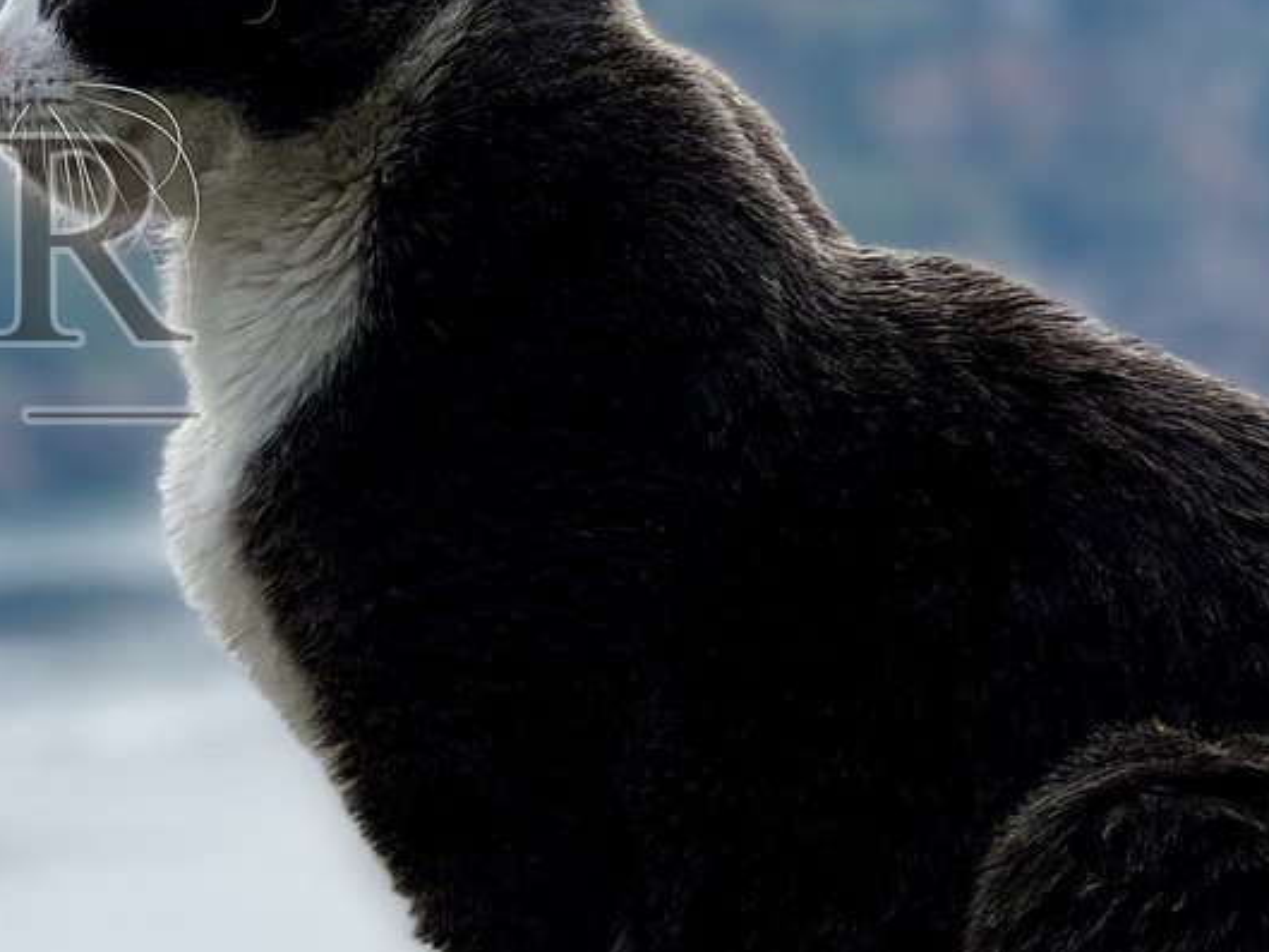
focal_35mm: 233
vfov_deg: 6.4
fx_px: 8544
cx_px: -199
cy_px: 297
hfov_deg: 8.4
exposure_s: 1/708
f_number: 2.8
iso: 32
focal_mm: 9
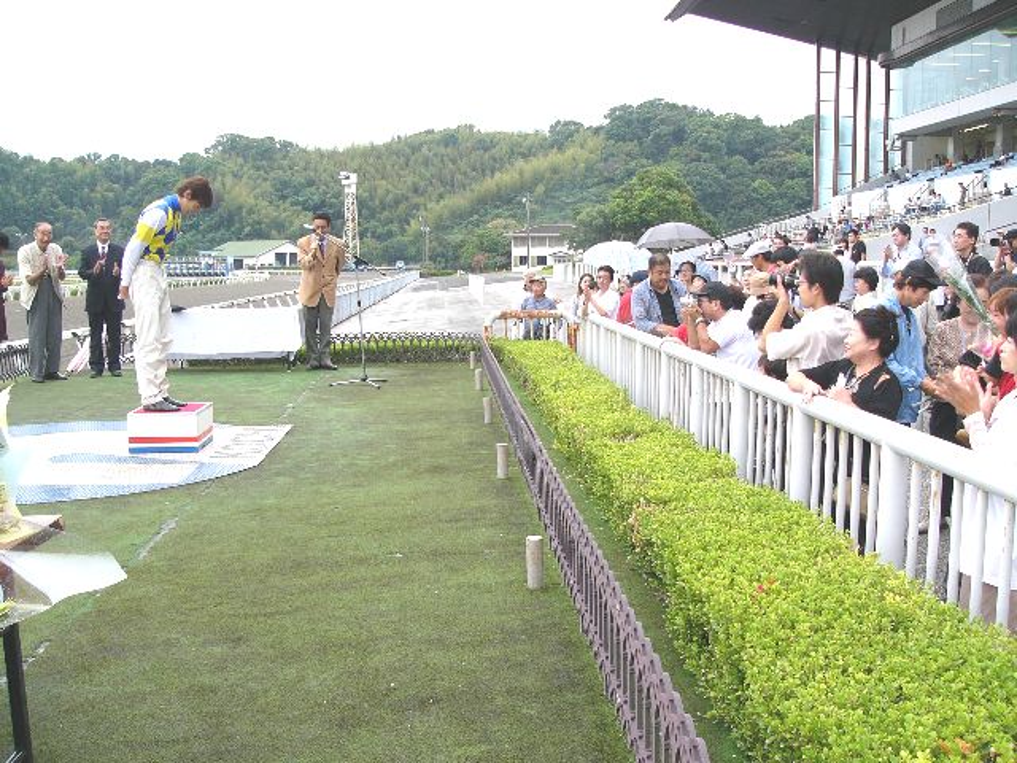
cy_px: 382
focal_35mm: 36
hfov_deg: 51.4
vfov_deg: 39.7
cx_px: 508
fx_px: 1058
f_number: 2.8
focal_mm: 6
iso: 50
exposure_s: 1/80
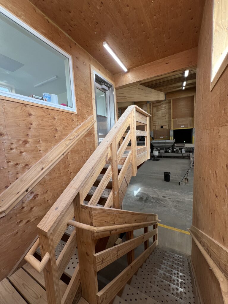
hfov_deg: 89.9
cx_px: 114
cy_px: 152
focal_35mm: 13
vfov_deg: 106.2
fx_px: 114
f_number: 1.8
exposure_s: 1/99
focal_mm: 1.57
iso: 64
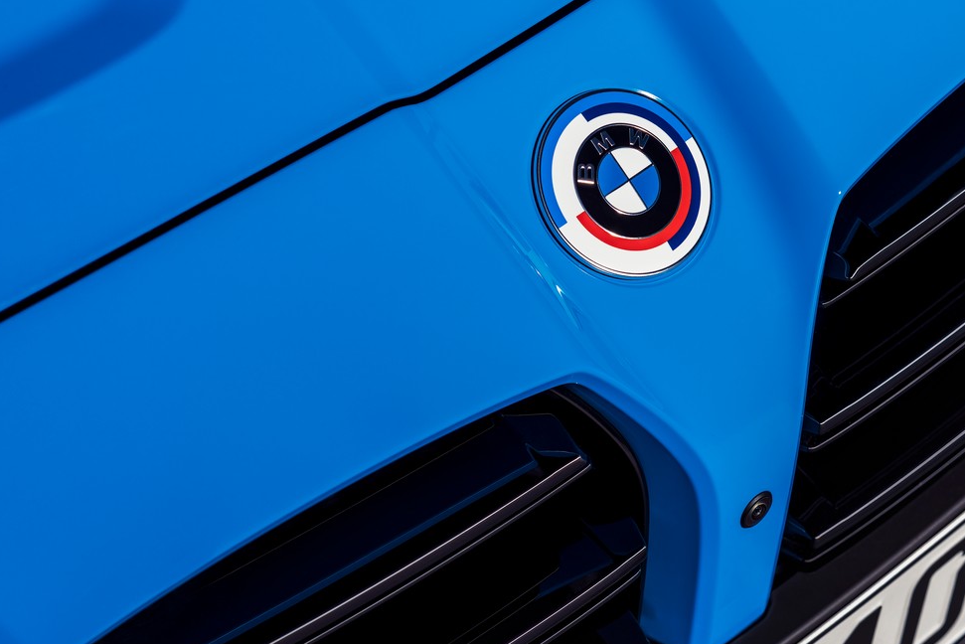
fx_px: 4504
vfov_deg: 8.2
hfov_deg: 12.2
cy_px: 253
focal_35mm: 168
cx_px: 423
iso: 50
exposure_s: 1/10
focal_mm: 85
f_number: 5
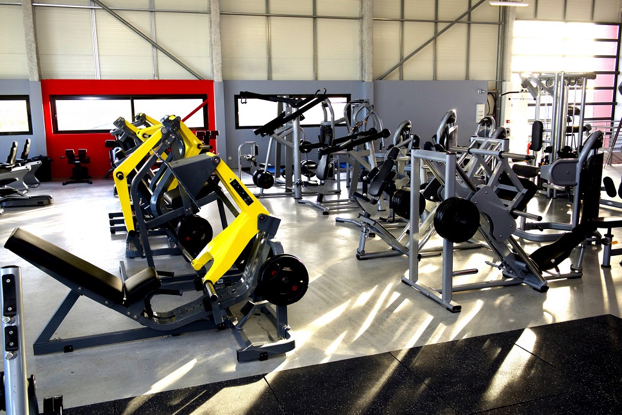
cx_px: 318
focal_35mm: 33
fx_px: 570
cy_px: 211
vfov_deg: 40.0
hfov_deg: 57.2
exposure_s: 1/100
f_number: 6.3
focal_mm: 32
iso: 640
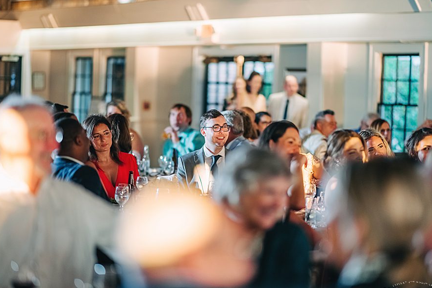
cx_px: 218
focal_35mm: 112
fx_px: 1344
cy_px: 152
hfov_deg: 18.3
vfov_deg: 12.2
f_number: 1.4
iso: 400
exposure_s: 1/200
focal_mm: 105
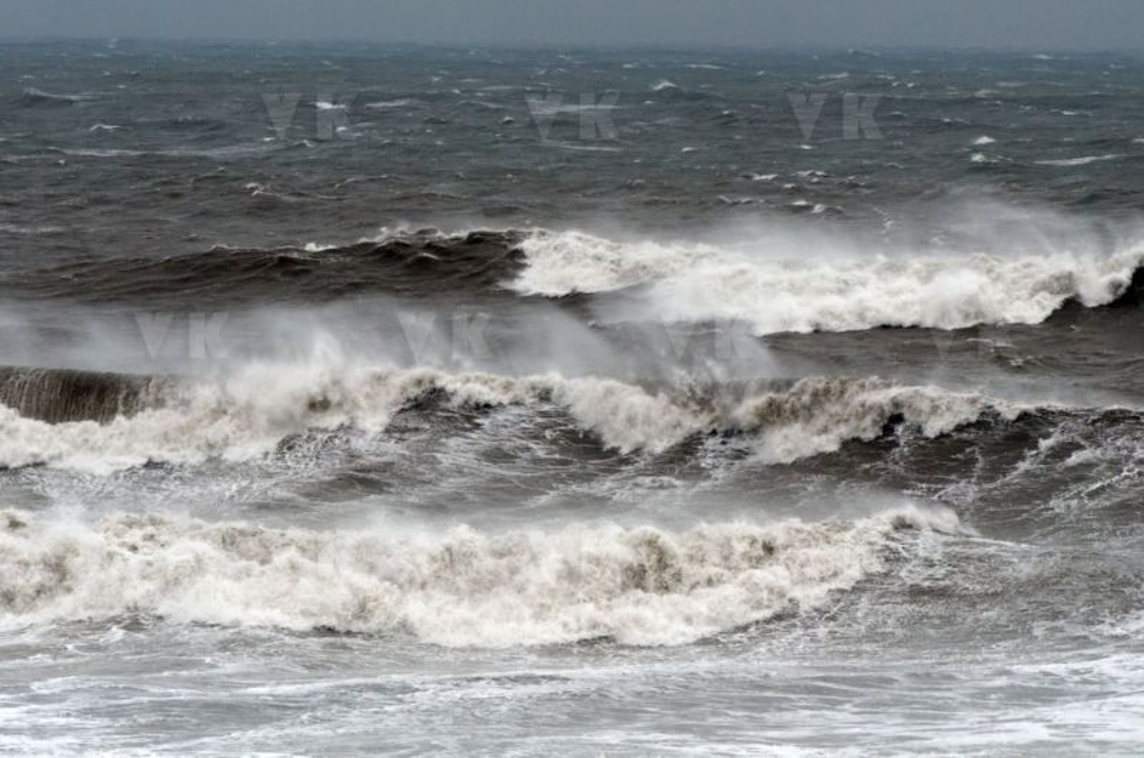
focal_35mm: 300
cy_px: 379
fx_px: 9514
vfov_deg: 4.6
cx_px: 572
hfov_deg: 6.9
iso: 1000
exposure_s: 1/320
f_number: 16
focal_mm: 200
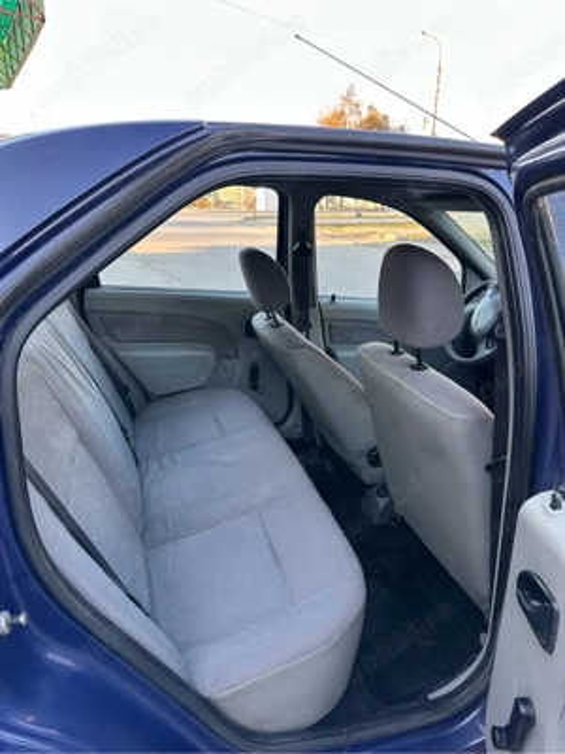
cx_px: 282
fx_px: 522
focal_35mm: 24
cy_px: 377
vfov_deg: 71.6
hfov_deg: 56.8
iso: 100
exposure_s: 1/121
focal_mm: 6.86
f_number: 1.78
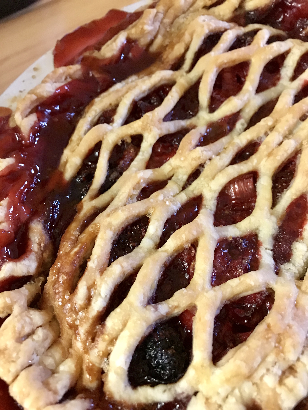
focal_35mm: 28
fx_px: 332
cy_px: 205
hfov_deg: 49.7
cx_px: 154
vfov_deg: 63.4
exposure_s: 1/9
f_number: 1.8
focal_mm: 3.99
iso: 100
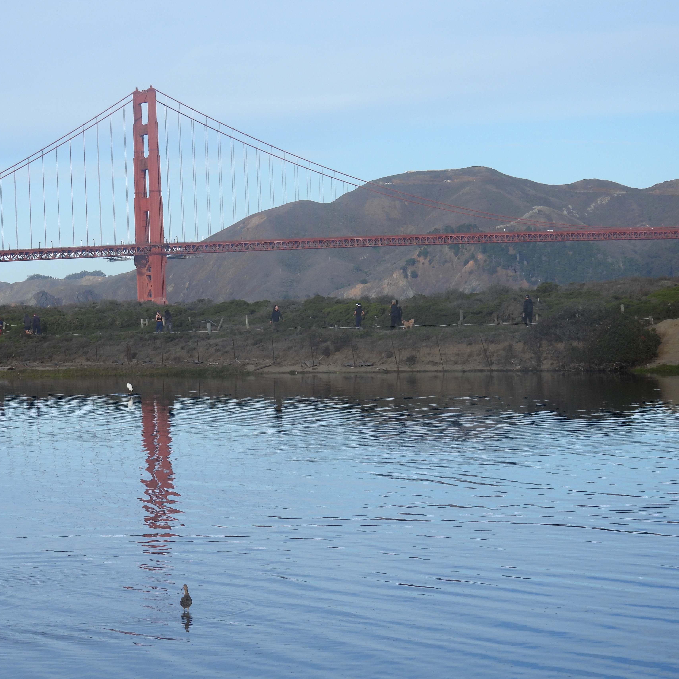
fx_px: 2241
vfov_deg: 17.2
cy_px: 341
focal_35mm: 101
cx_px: 226
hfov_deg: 17.2
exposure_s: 1/1000
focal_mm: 15.2
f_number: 4
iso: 100
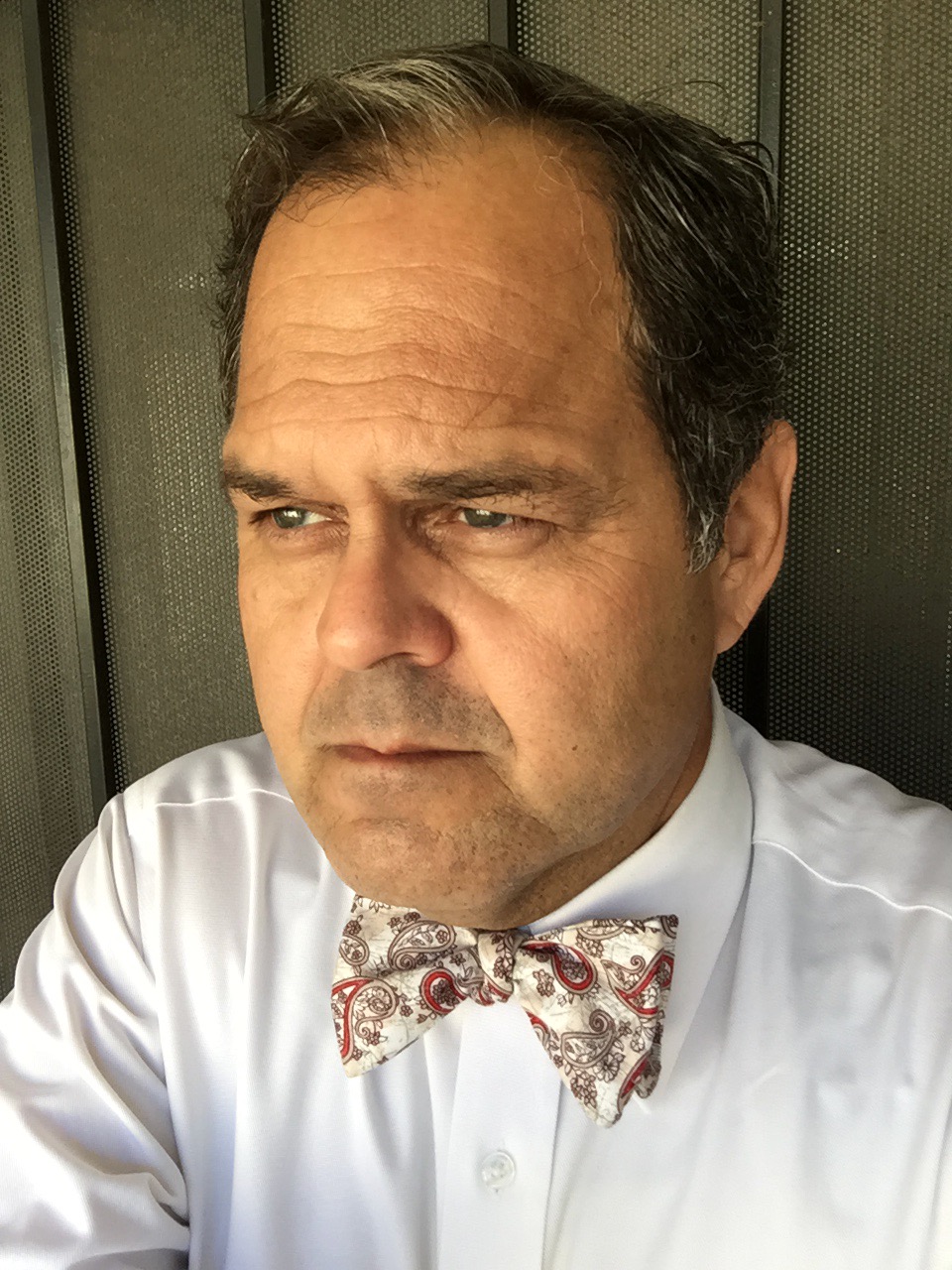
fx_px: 1137
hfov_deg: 45.4
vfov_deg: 58.4
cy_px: 635
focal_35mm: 31
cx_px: 476
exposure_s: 1/127
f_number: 2.2
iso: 32
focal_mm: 2.65
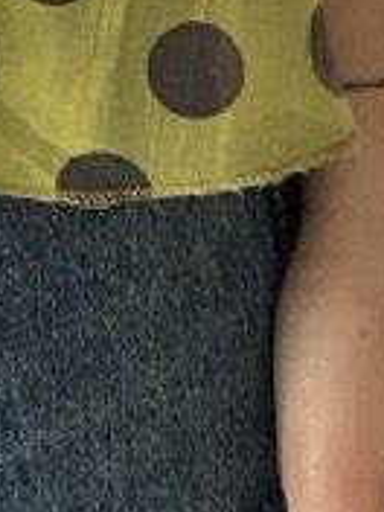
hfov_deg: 3.9
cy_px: -829
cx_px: -439
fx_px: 5591
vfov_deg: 5.1
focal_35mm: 378
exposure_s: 1/121
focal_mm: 6
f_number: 2
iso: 125
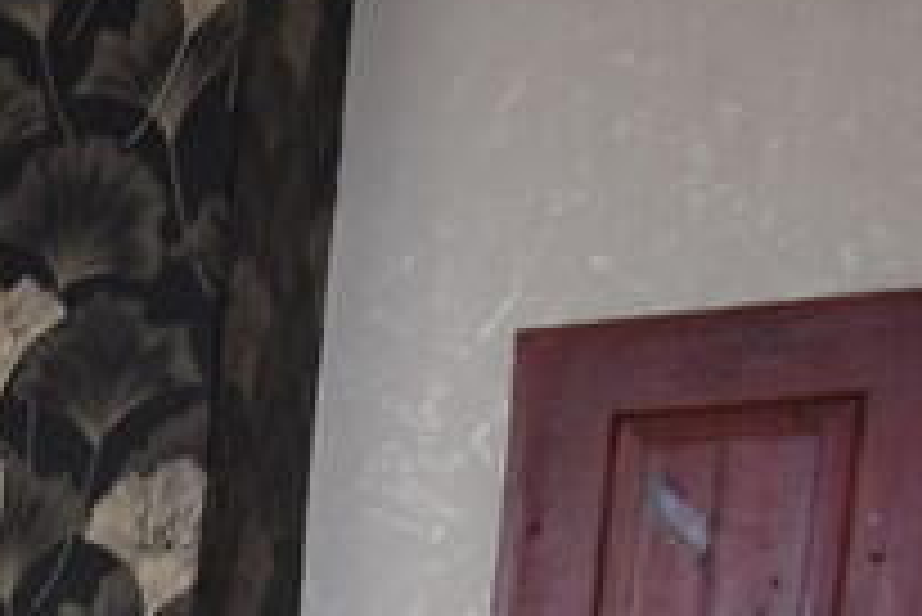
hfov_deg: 16.7
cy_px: 1180
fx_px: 2307
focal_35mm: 90
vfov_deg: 13.4
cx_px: -949
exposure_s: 1/60
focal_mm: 12
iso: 1250
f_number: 4.5
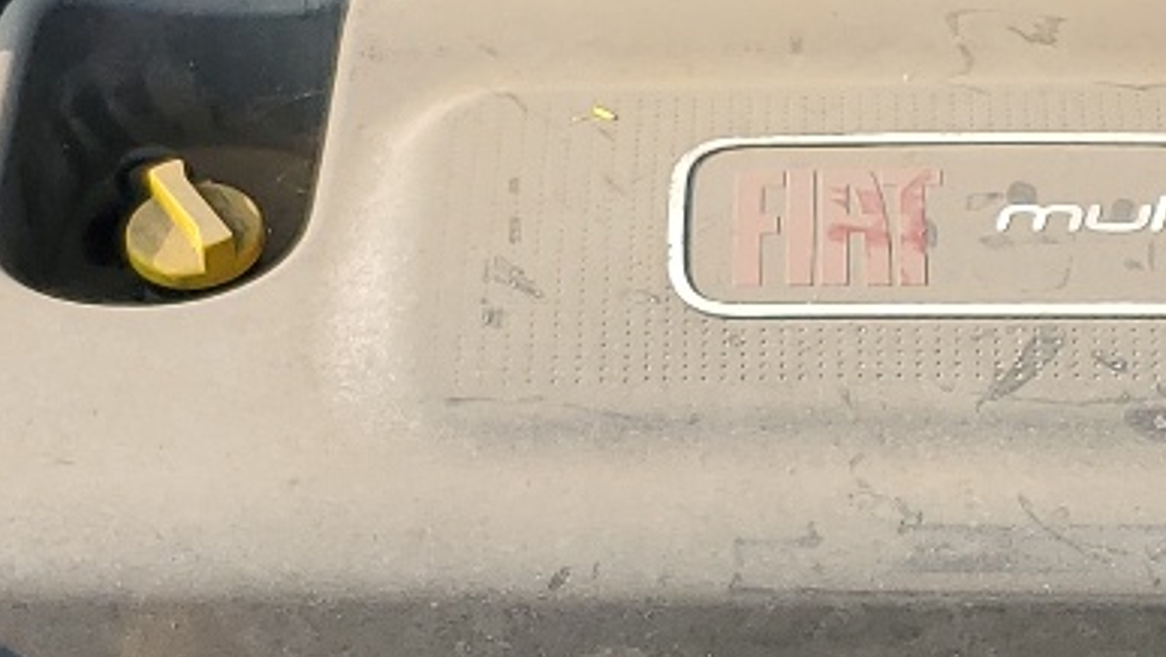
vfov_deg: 10.4
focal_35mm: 117
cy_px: 253
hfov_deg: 18.2
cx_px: 901
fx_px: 3619
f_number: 1.5
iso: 50
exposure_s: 1/1429
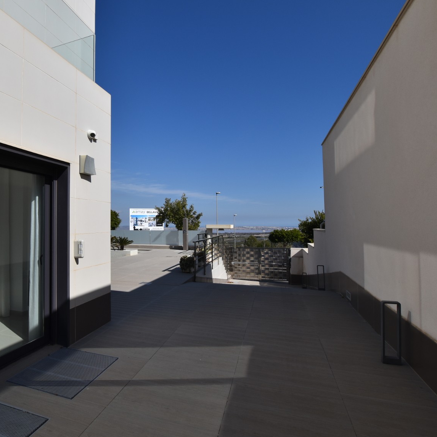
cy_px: 213
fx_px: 286
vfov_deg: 74.8
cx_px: 146
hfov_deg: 72.6
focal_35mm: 20
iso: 200
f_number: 9
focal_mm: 10
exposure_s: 1/800
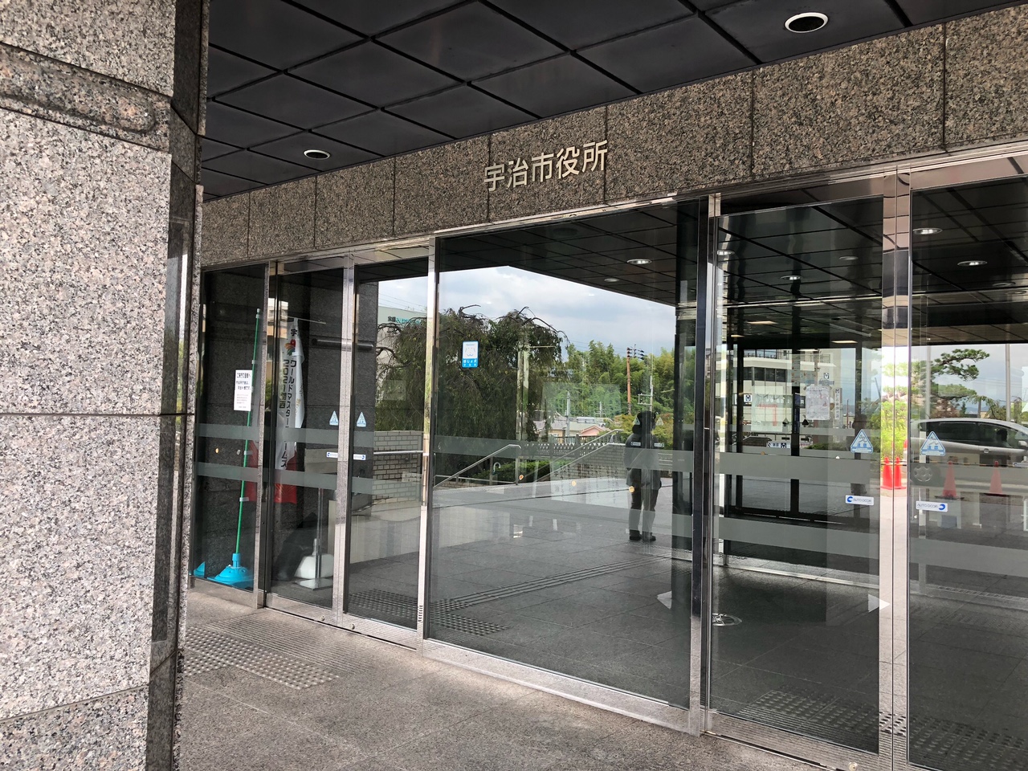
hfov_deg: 63.4
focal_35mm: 28
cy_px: 386
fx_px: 832
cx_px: 514
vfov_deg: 49.7
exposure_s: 1/120
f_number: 1.8
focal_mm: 3.99
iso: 40
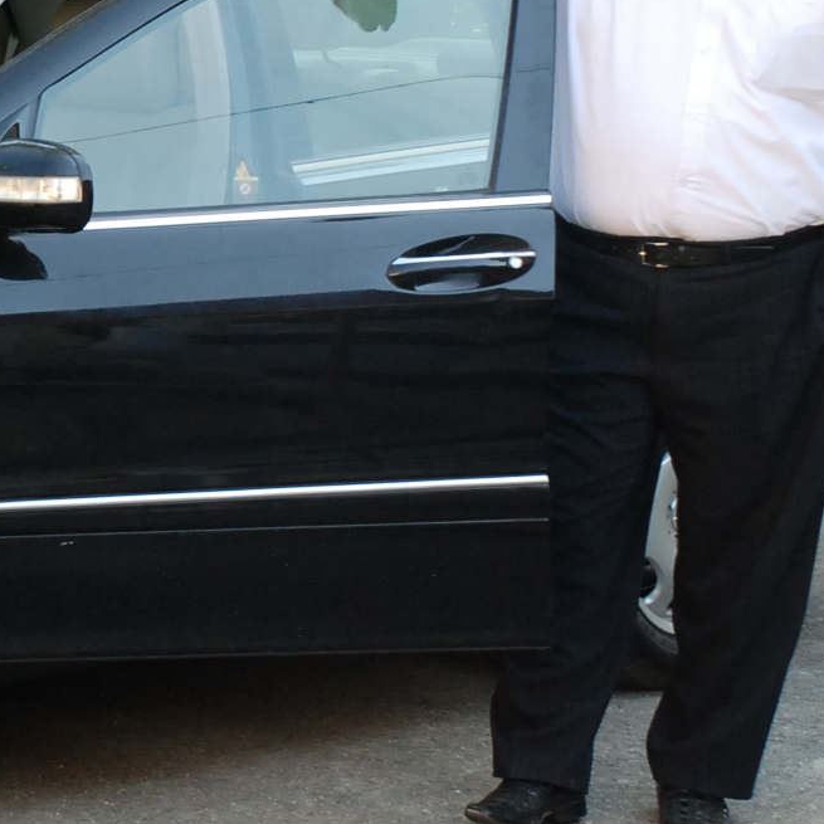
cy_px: 214
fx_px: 4471
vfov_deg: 10.5
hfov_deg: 10.4
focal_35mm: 166
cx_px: -165
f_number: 8
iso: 800
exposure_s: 1/250
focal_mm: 44
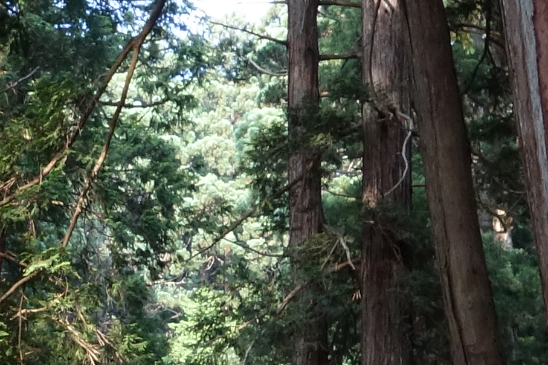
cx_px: -137
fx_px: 2571
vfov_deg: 8.0
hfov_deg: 11.9
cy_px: 540
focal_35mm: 169
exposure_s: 1/30
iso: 500
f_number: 8
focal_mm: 10.4
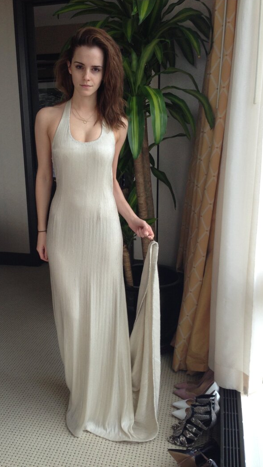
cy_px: 228
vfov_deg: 54.0
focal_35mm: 37
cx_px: 99
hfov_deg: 31.8
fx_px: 459
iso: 64
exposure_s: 1/60
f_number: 2.4
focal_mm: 4.12
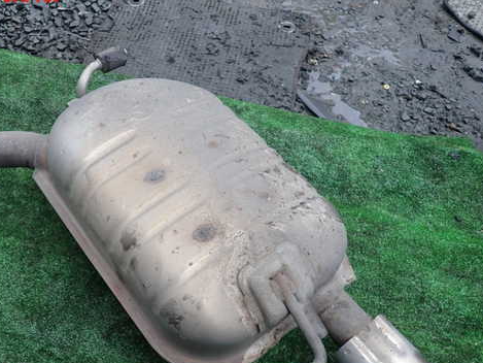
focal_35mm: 32
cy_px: 214
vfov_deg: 44.0
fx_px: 447
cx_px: 180
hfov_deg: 56.1
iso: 100
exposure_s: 1/100
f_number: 2
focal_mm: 4.5
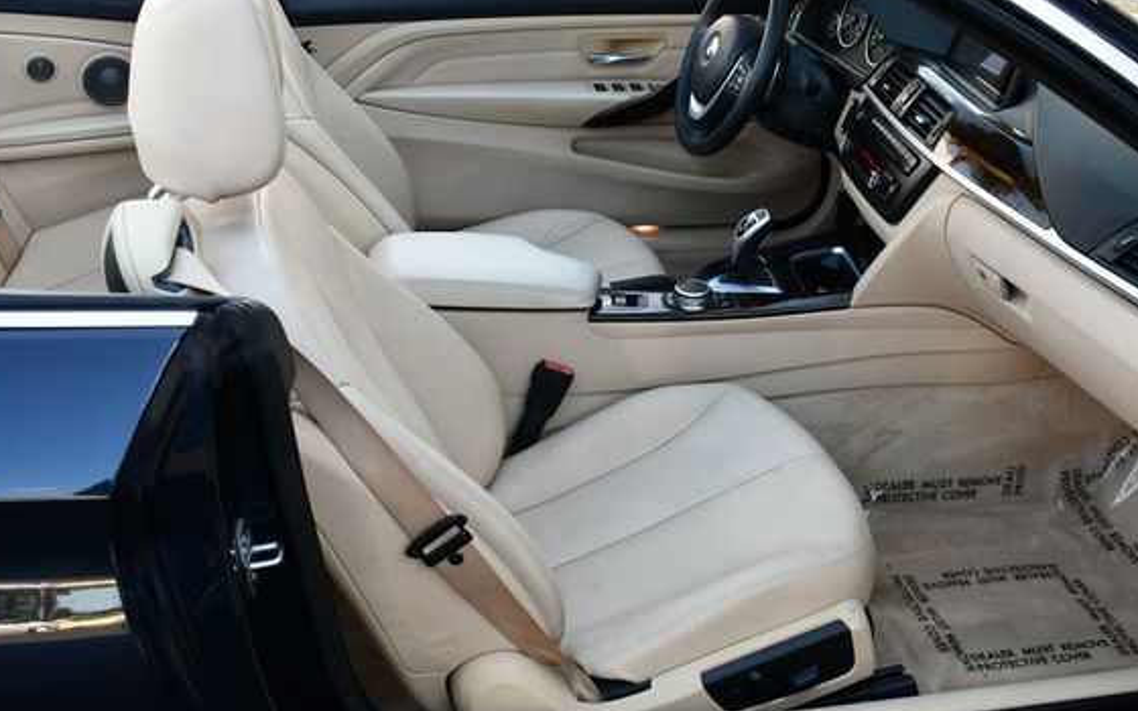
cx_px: 593
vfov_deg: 30.5
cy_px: 319
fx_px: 1303
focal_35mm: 42
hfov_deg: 47.2
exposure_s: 1/250
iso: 400
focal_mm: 18
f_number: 4.5
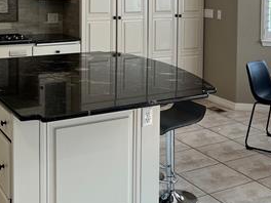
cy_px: 12
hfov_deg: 30.1
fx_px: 493
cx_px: 210
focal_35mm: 63
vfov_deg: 22.6
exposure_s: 1/183
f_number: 1.5
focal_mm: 5.7
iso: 50
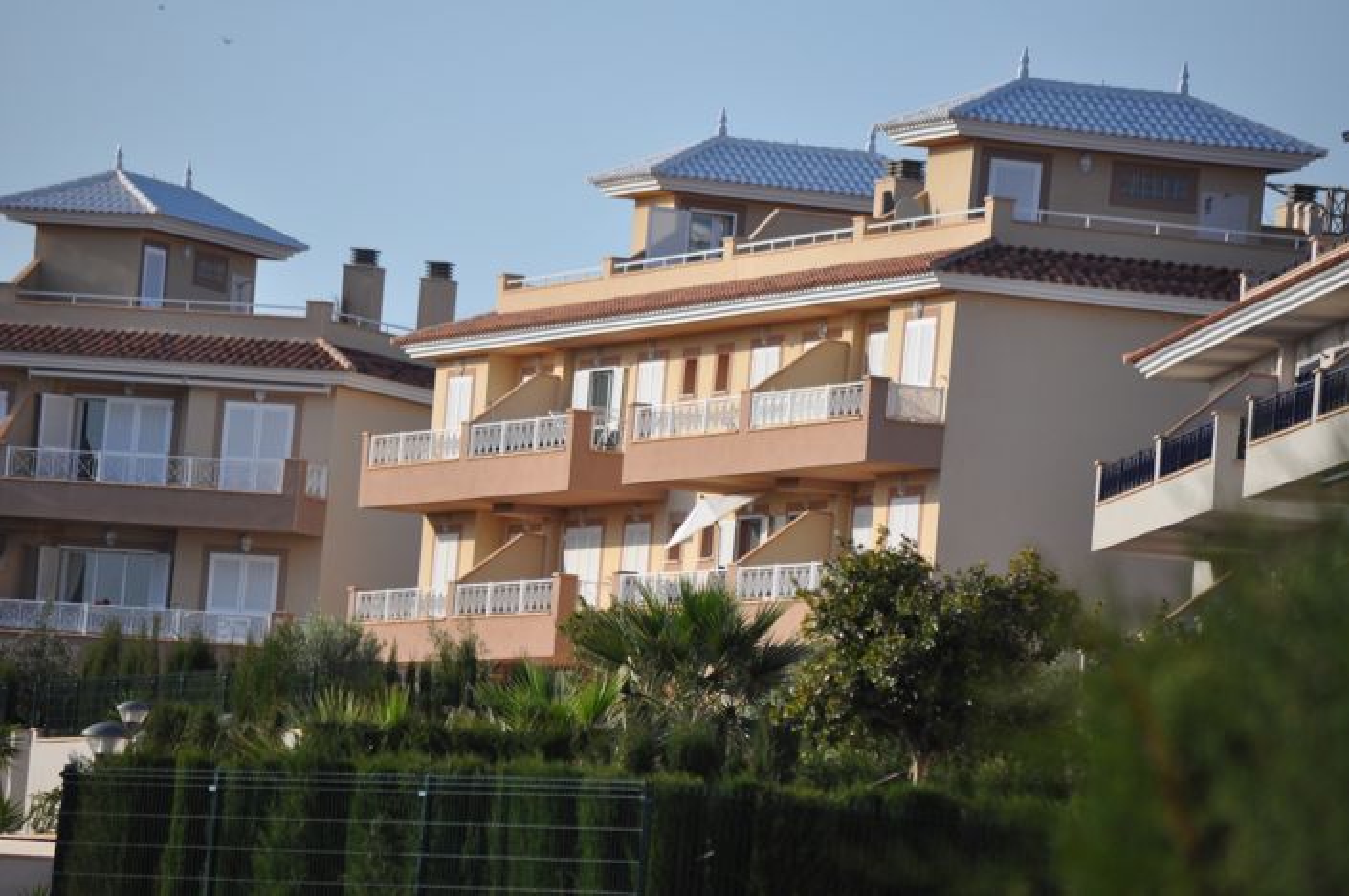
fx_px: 11226
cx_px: 674
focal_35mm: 300
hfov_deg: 6.9
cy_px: 448
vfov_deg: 4.6
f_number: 5.6
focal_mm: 200
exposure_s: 1/1600
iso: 400
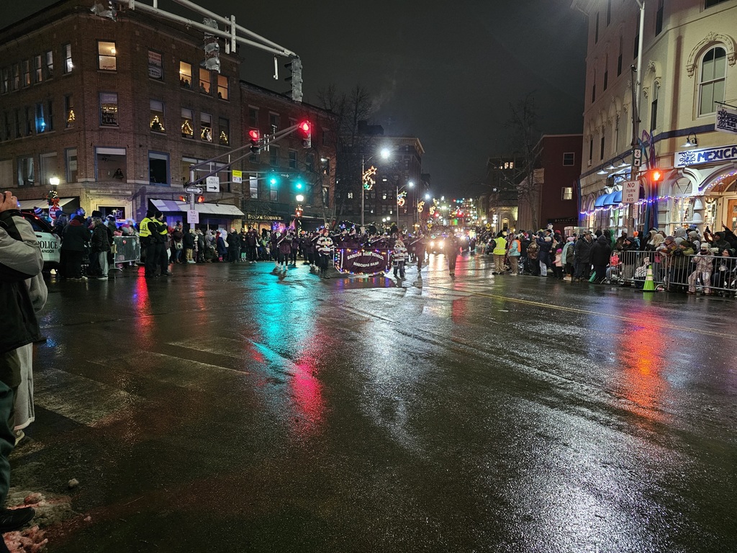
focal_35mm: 23
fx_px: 490
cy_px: 276
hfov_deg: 73.9
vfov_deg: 58.9
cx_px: 368
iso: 640
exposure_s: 1/24
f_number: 1.7
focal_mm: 6.3
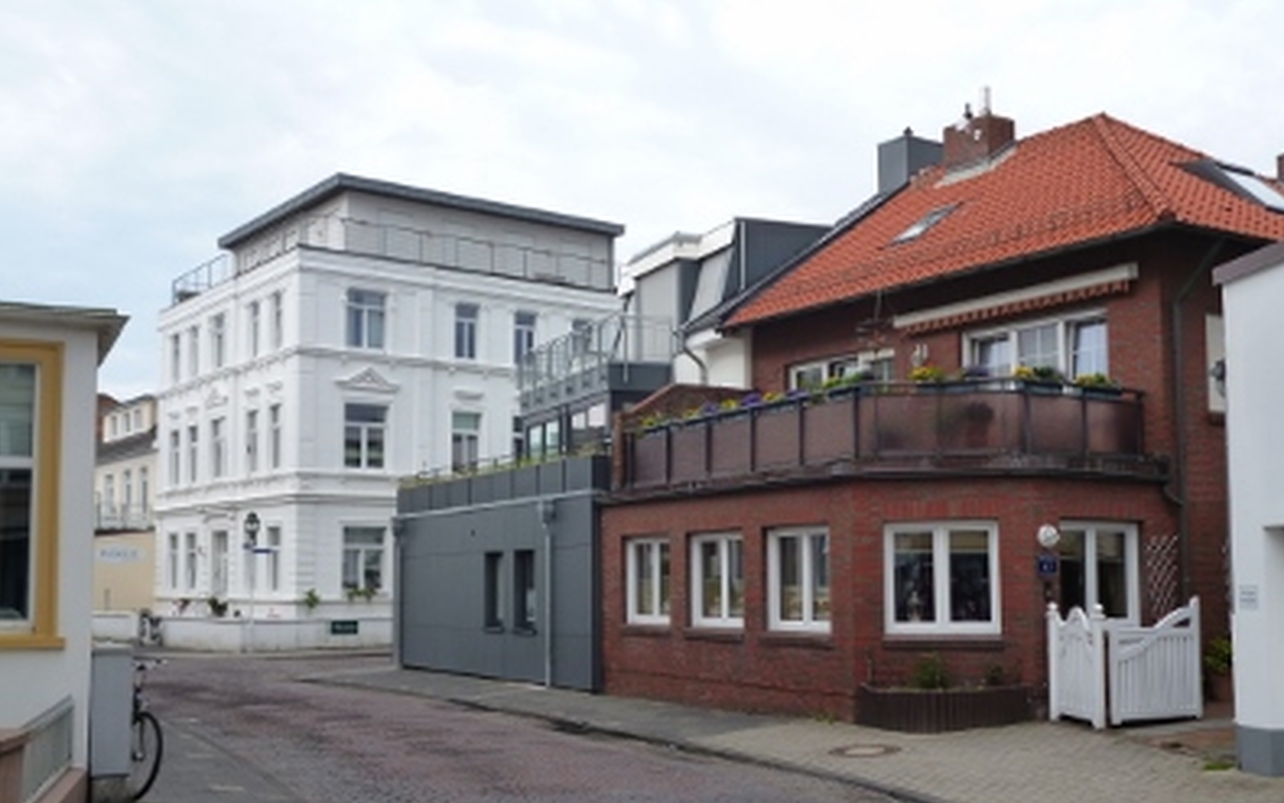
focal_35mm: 44
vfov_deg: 29.2
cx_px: 647
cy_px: 458
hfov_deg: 45.3
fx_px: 1540
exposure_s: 1/400
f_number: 3.7
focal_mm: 7.3
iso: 160
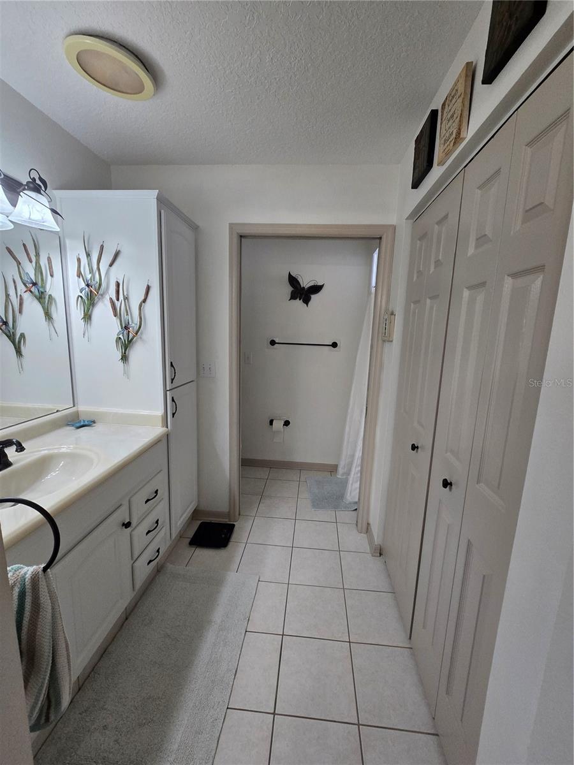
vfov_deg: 106.2
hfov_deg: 89.9
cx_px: 287
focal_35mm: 13
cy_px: 382
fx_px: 287
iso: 320
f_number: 2.2
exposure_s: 1/60
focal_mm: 2.2
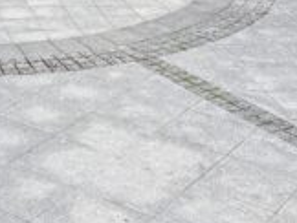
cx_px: -92
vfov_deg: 12.6
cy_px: -234
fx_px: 876
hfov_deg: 17.9
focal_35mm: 102
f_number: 1.78
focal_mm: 6.76
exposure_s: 1/1361
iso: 100
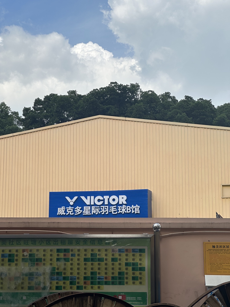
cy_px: 154
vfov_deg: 25.3
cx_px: 115
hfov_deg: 19.1
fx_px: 682
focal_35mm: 77
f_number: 2.8
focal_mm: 9
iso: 32
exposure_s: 1/960
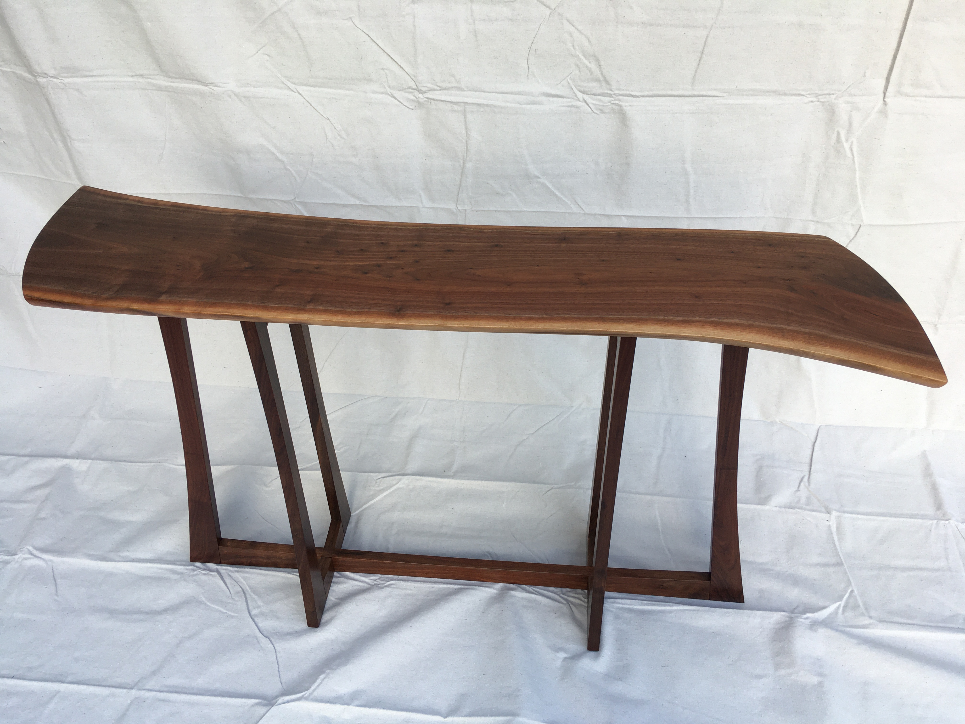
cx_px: 482
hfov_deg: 61.7
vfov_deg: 48.2
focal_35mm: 29
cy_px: 362
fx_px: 808
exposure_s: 1/120
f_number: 2.2
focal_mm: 4.15
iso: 25
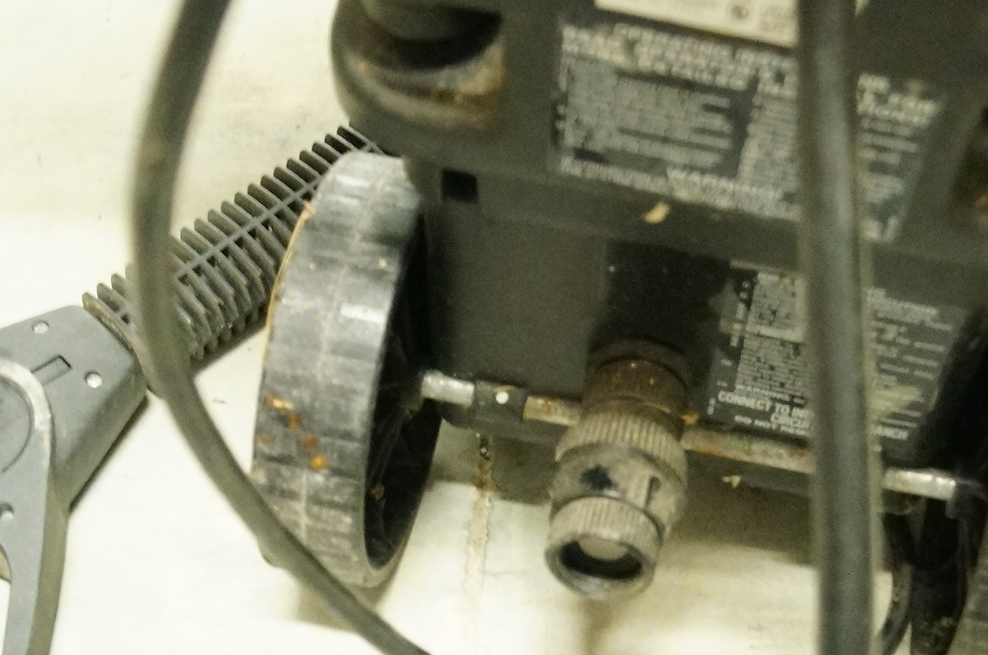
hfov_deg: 33.7
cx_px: 661
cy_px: 398
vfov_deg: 22.9
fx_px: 1617
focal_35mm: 59
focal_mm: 18
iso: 3200
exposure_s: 1/13
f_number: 3.5
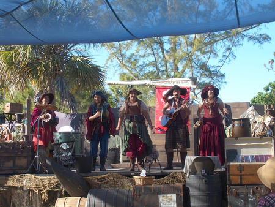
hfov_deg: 38.2
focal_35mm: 50
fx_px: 397
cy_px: 104
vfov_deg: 29.1
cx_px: 138
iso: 100
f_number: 3.5
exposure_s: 1/320
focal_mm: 10.8
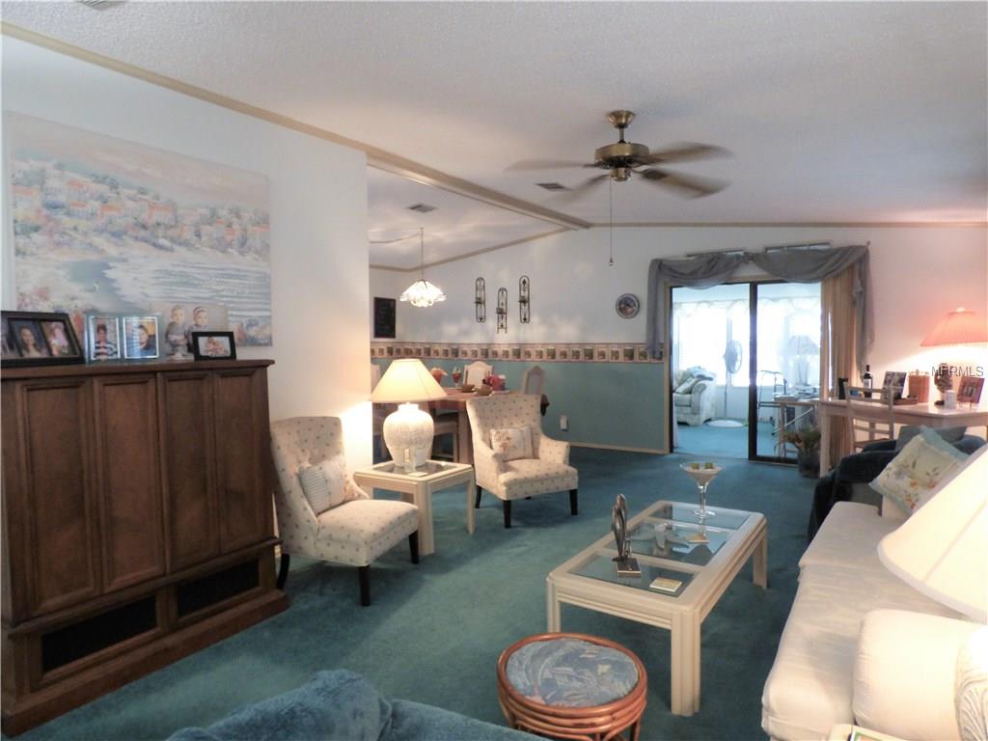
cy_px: 370
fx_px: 571
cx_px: 494
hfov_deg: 81.7
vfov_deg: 66.0
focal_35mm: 20
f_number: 2.8
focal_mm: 3.58
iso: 400
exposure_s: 1/40
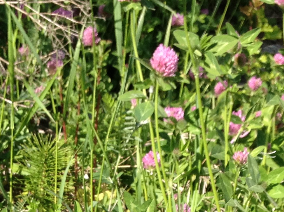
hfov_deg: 15.3
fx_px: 1050
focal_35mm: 128
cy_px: 370
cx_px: 50
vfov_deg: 10.9
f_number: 2.4
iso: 50
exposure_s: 1/800
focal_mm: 4.28
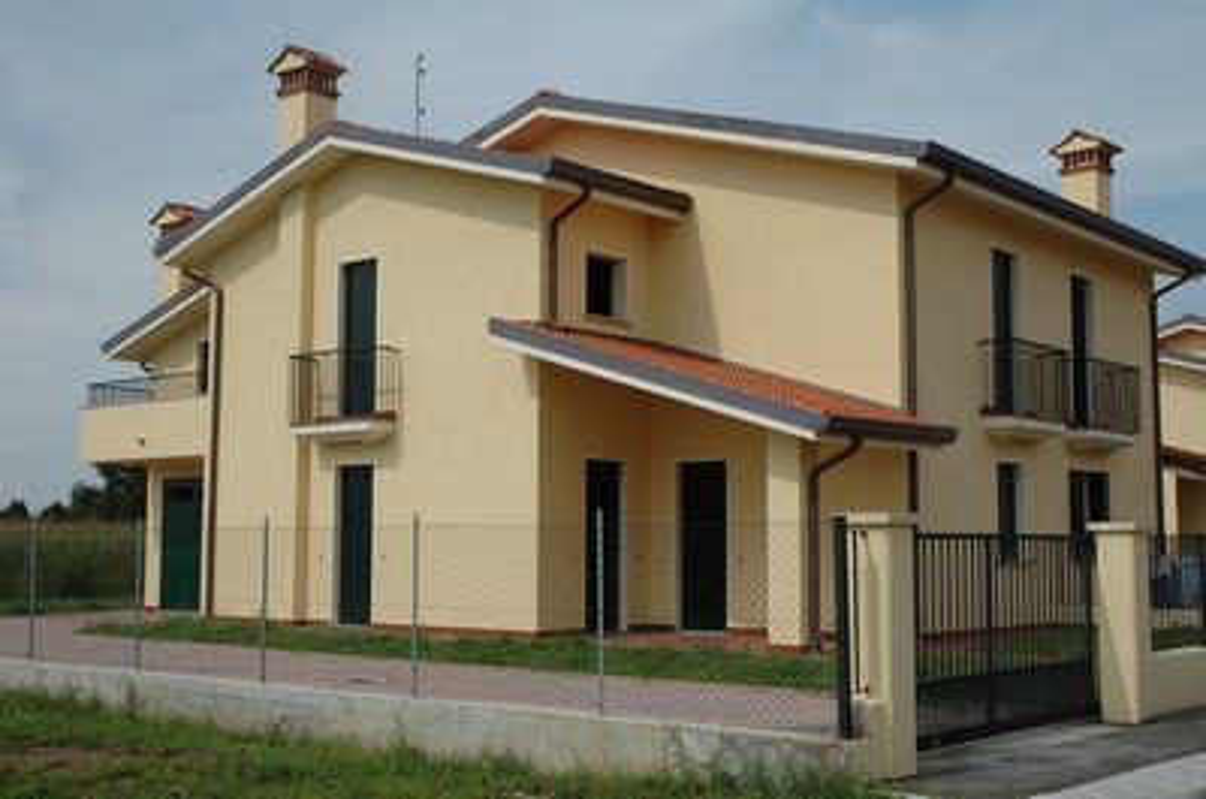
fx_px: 1454
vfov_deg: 30.7
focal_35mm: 44
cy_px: 400
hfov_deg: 45.0
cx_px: 603
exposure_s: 1/400
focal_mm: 29
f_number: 10
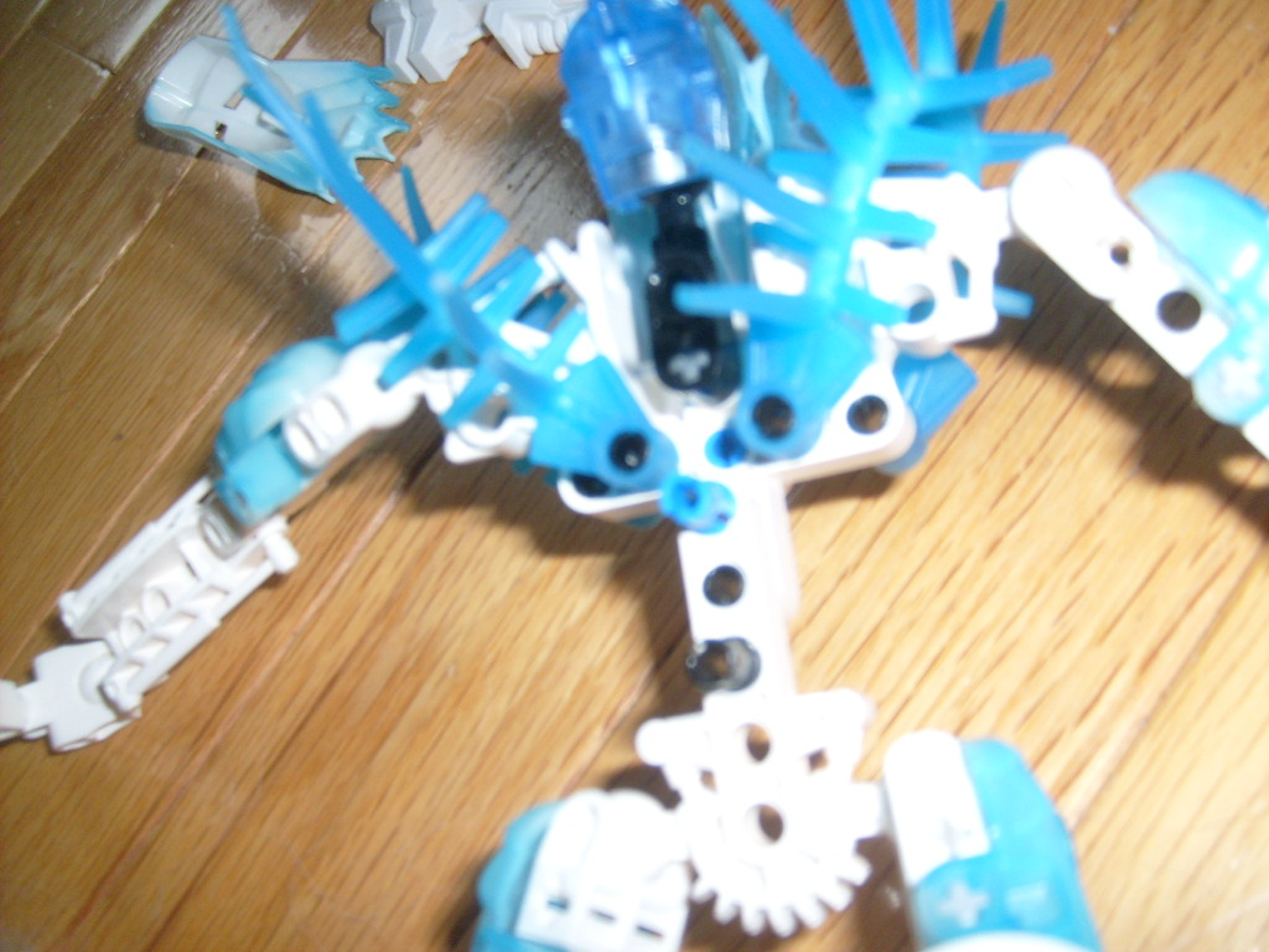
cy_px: 476
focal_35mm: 35
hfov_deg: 52.6
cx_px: 634
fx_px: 1283
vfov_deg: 40.7
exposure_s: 1/45
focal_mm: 5.8
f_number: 2.8
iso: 100
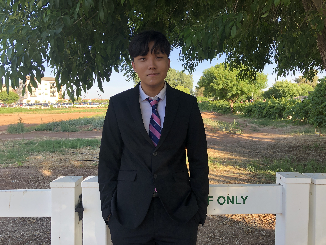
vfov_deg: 49.7
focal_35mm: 28
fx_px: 264
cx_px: 163
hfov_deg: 63.4
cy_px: 122
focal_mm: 4
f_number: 1.8
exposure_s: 1/243
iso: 20
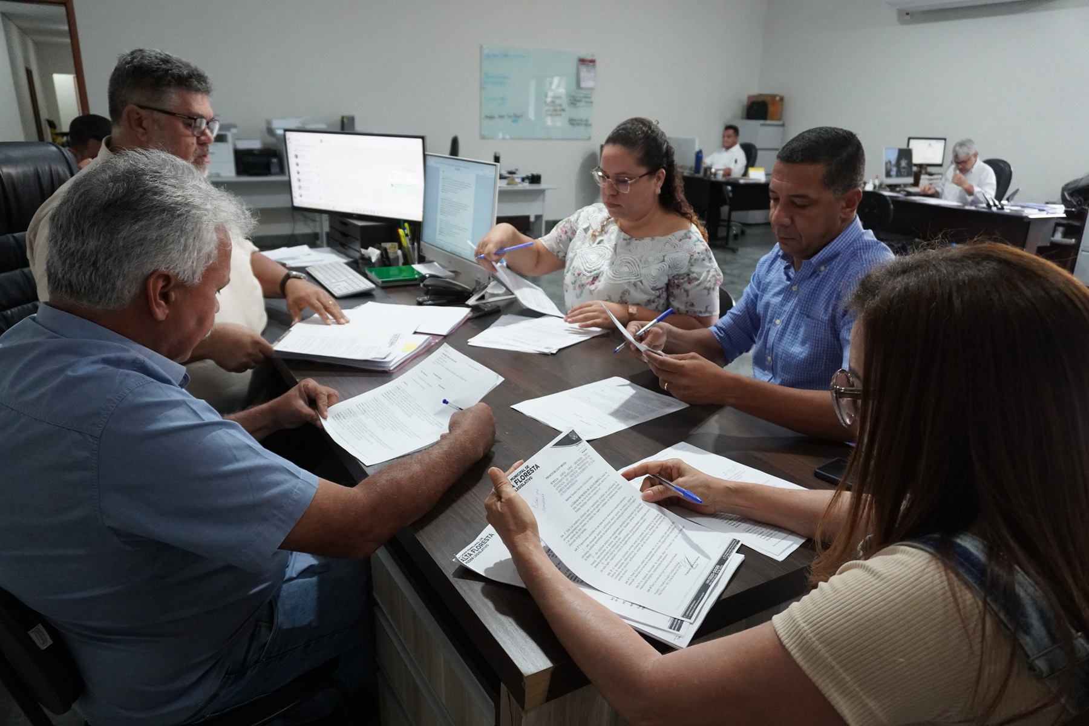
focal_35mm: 24
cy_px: 363
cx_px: 544
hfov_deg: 73.7
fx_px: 726
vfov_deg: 53.1
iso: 2500
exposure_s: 1/160
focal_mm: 16
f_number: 3.5
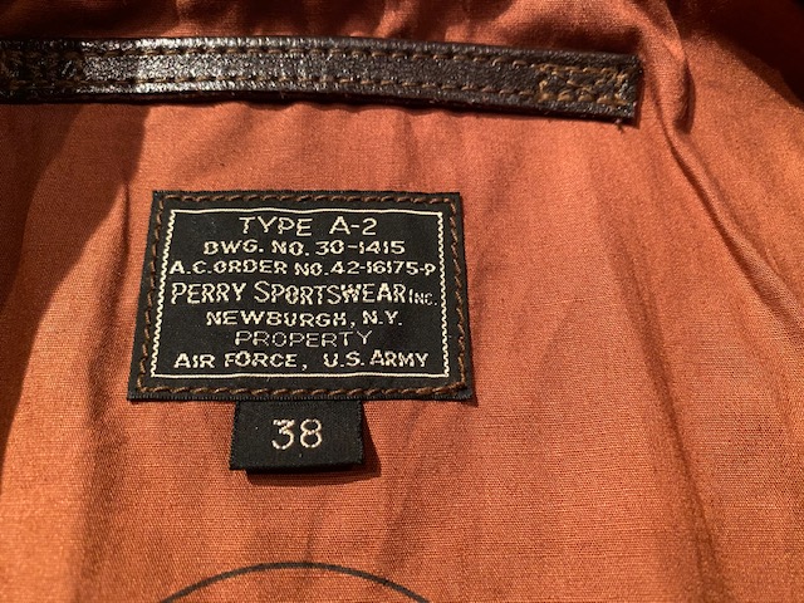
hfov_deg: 67.3
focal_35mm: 26
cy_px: 302
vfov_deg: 53.1
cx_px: 402
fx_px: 604
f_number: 1.8
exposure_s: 1/33
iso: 500
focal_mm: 4.25
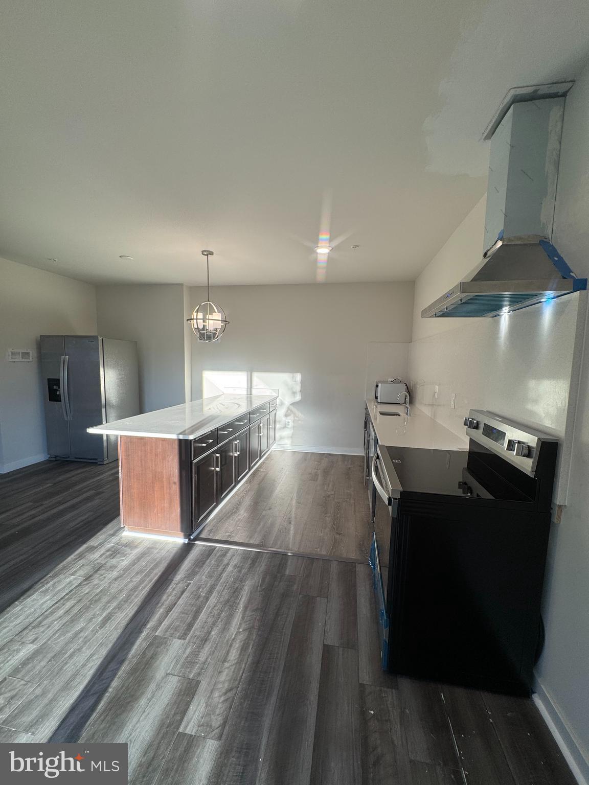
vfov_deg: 102.1
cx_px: 294
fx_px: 318
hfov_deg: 85.7
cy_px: 392
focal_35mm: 14
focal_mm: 2.22
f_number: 2.2
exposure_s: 1/120
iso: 50
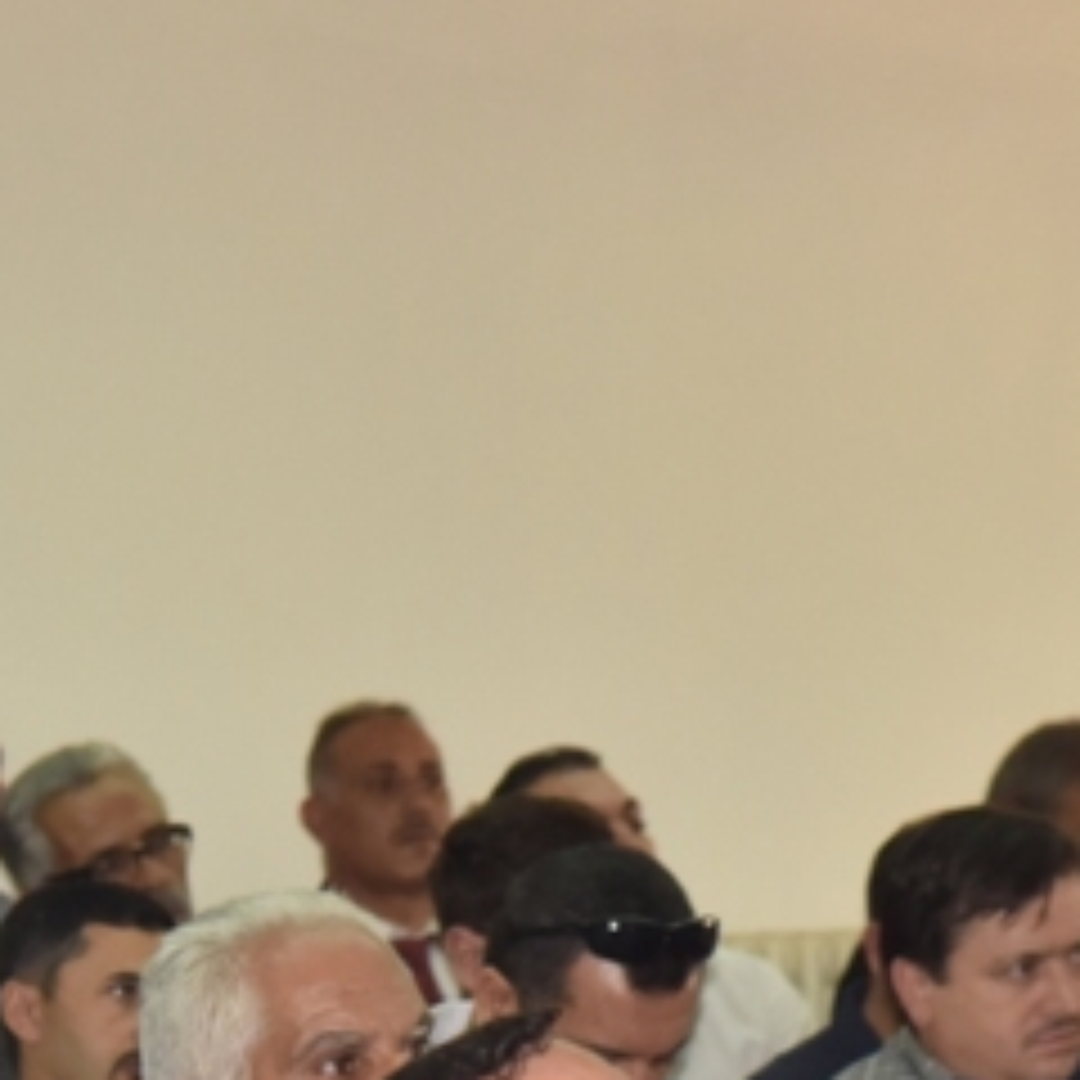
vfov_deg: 5.2
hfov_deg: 5.2
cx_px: 212
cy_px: 1307
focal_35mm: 334
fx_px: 11790
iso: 1600
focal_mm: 92
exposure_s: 1/200
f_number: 5.6
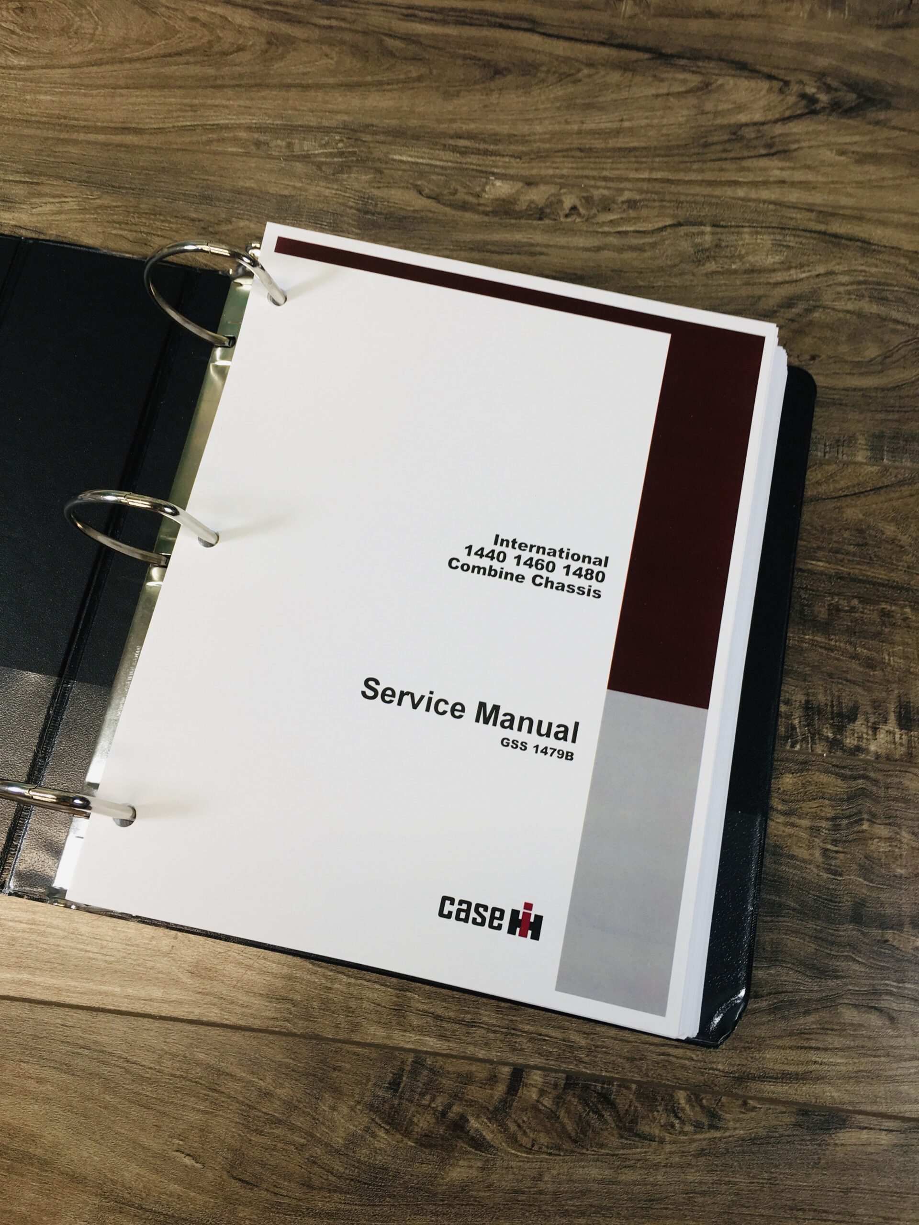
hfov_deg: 48.2
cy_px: 612
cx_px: 460
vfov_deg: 61.7
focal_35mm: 29
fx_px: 1027
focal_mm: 4.15
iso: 25
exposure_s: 1/60
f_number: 2.2
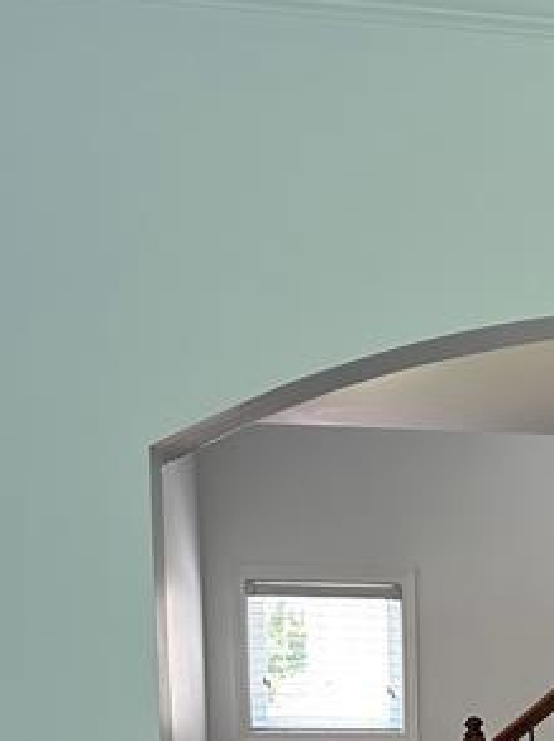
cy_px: 880
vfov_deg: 27.3
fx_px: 1347
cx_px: 645
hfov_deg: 21.7
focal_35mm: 63
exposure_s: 1/121
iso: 160
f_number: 1.78
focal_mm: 6.86
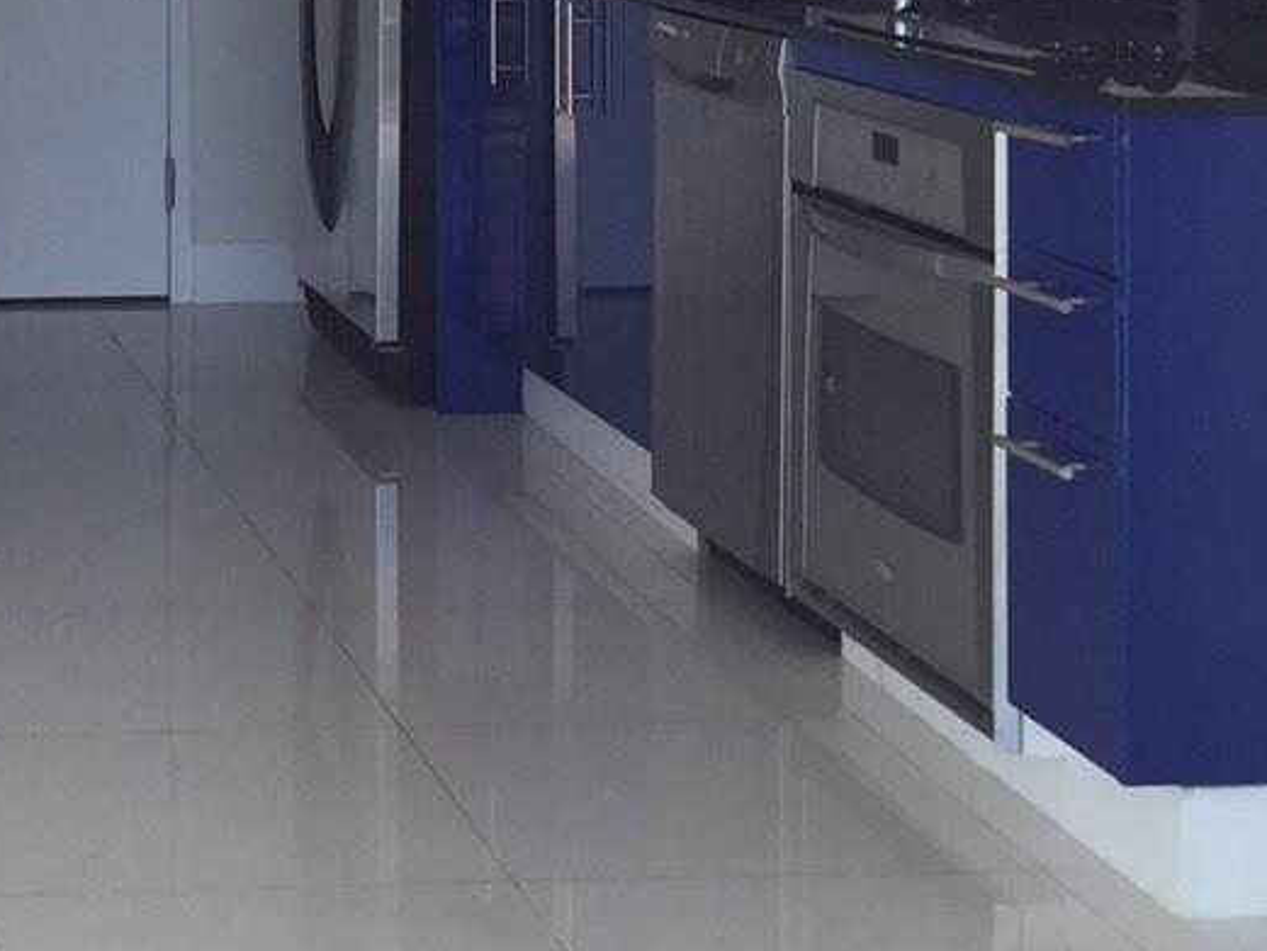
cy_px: -75
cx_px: -34
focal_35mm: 89
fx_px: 3258
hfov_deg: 21.2
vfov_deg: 16.2
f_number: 2.2
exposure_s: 1/359
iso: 32
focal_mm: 4.15
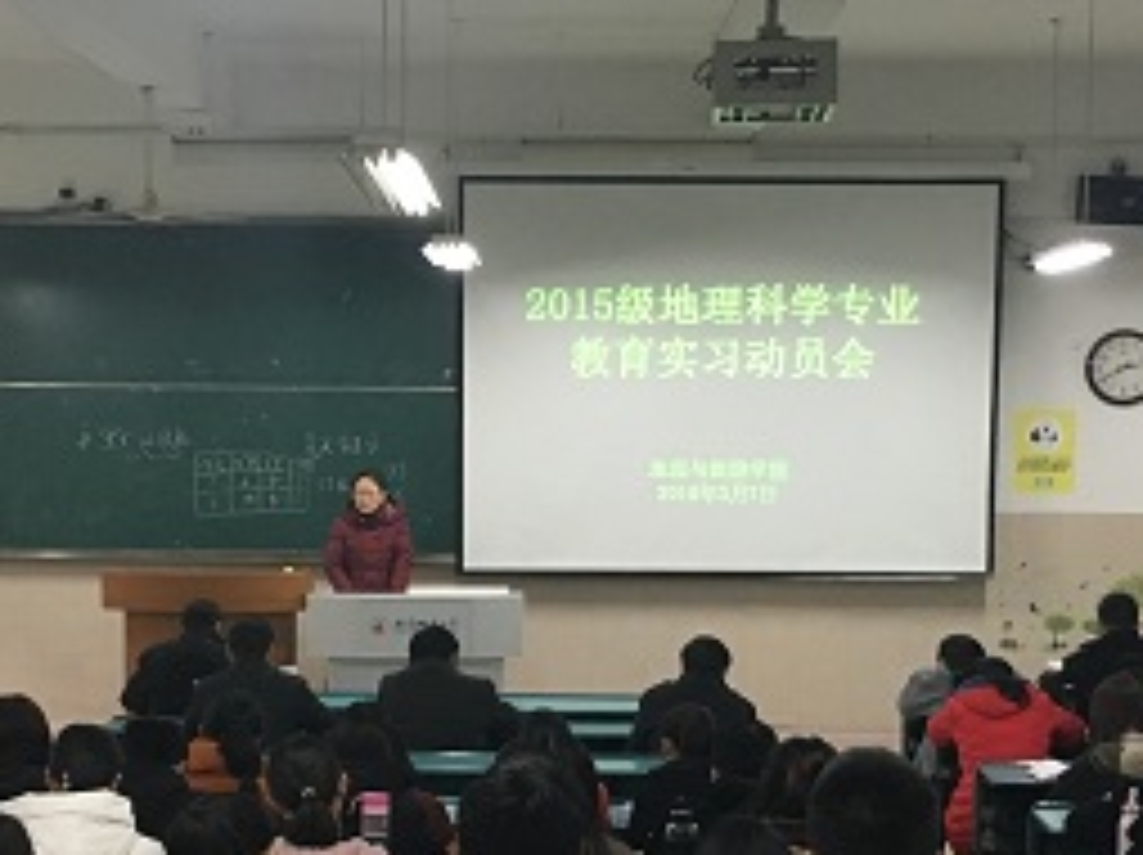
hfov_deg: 30.3
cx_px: 522
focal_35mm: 64
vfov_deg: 22.8
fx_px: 2111
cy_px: 585
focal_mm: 4.15
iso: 200
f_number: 2.2
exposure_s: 1/33
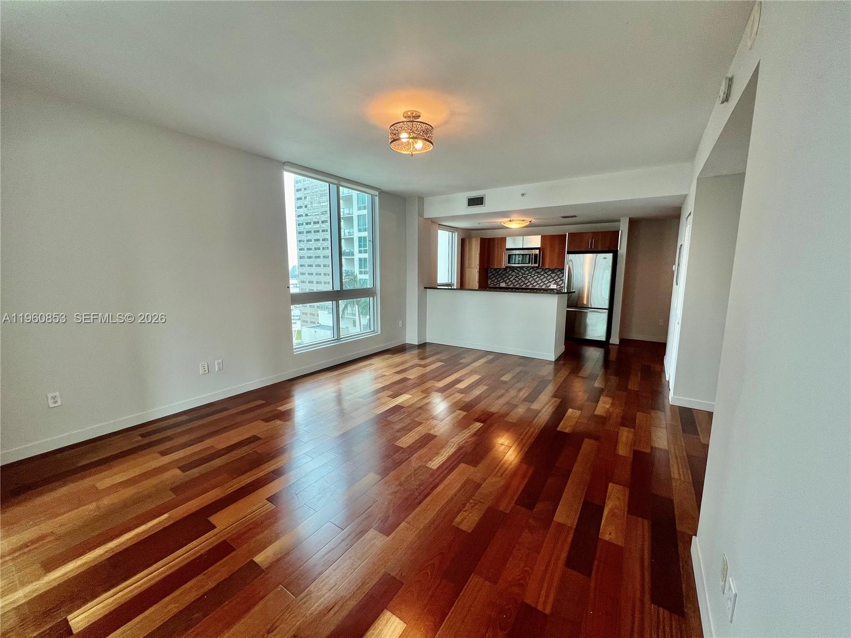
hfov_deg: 106.2
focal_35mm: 13
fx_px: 320
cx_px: 426
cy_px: 319
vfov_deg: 89.9
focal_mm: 1.57
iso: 100
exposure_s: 1/120
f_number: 1.8
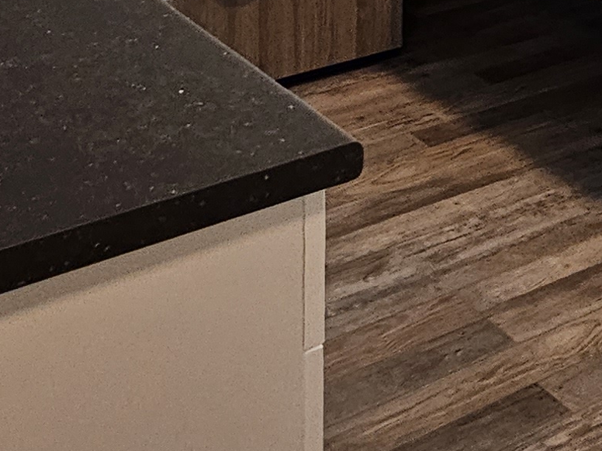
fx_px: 1165
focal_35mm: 67
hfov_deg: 28.9
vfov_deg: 20.1
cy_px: -139
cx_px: 340
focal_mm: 2.2
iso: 80
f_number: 2.2
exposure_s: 1/60
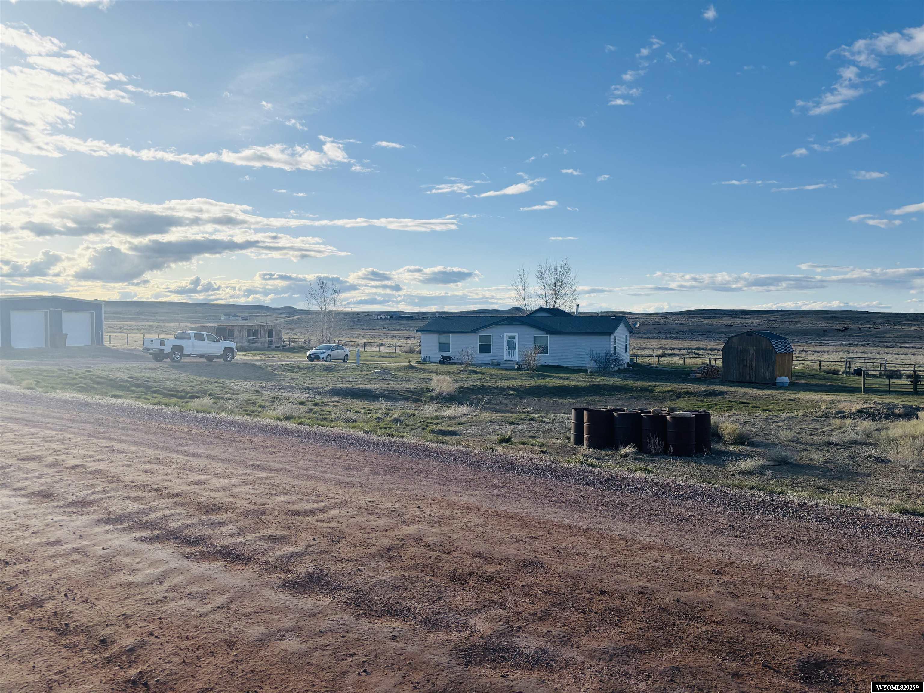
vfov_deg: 53.1
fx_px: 694
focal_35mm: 26
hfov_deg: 67.3
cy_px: 346
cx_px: 462
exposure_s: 1/3937
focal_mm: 5.96
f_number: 1.6
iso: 50
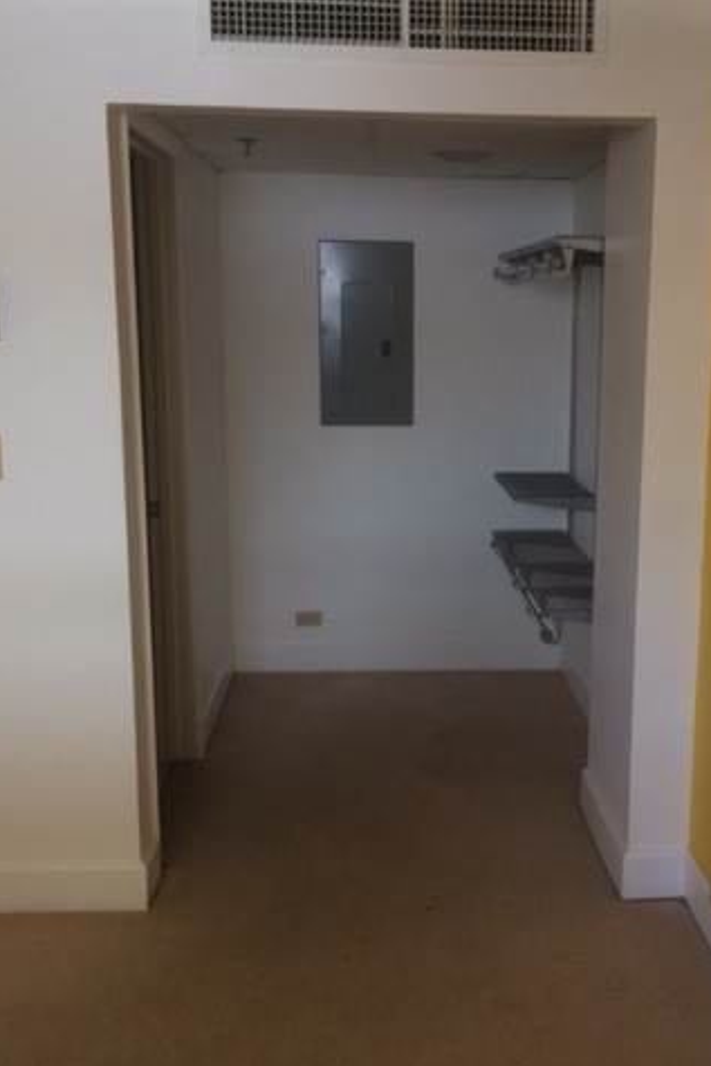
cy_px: 536
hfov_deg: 31.6
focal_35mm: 42
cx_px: 480
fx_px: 1243
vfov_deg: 46.4
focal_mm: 4.12
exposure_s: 1/30
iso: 80
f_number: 2.2
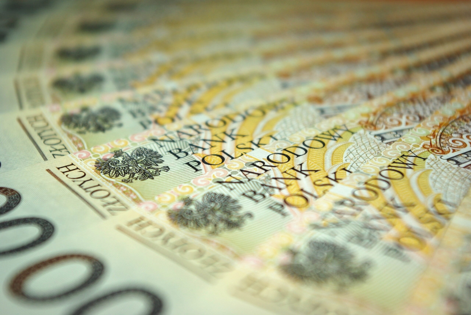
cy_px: 158
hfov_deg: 27.0
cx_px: 236
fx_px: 982
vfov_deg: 18.2
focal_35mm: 75
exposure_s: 1/60
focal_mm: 50
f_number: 7.1
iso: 500
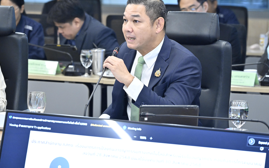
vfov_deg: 9.0
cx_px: 134
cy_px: 65
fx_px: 1070
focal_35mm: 146
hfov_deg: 14.3
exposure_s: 1/160
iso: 4000
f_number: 4.5
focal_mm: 120
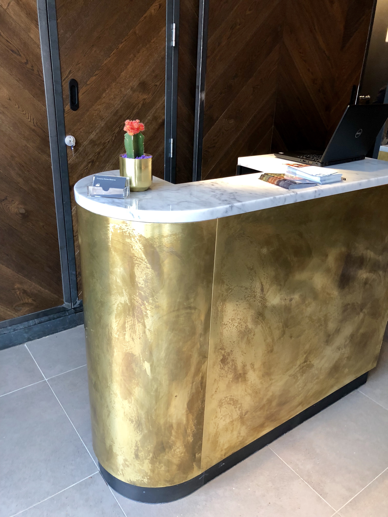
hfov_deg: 49.7
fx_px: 418
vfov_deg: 63.4
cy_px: 258
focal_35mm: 28
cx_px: 194
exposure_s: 1/17
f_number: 1.8
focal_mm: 4
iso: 64
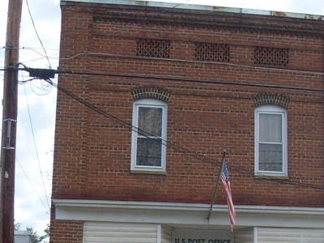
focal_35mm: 72
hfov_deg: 27.0
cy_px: 226
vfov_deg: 20.0
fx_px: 674
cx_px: 200
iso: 80
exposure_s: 1/180
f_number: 7
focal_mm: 6.3
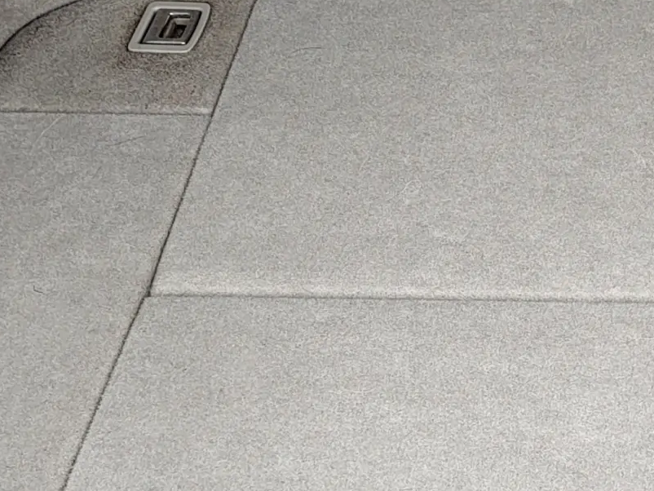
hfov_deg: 21.7
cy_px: 170
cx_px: 771
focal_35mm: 84
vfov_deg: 17.5
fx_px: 1587
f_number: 1.8
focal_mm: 5.56
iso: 148
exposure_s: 1/100
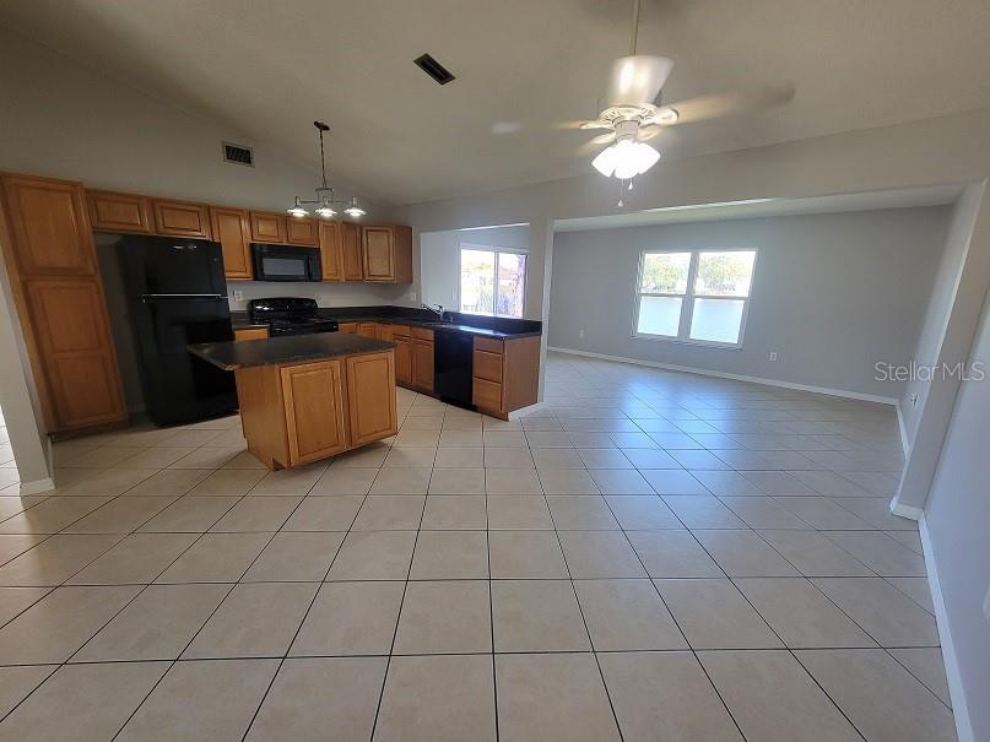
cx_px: 495
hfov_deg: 106.2
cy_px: 371
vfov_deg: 89.9
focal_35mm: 13
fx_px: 372
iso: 125
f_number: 2.2
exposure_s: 1/60
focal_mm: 2.2
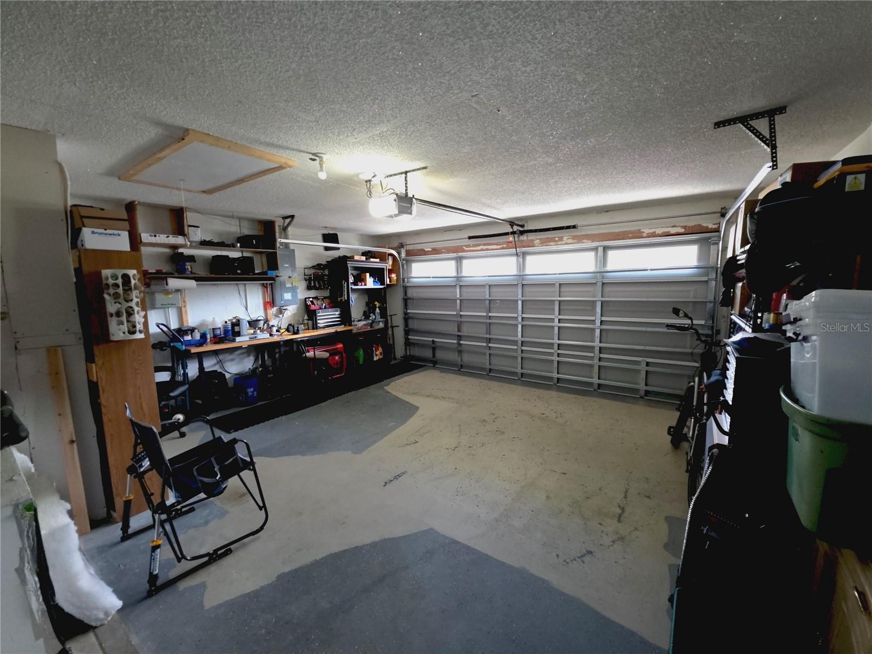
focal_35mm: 13
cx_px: 436
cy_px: 327
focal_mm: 2.2
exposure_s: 1/60
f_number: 1.9
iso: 800
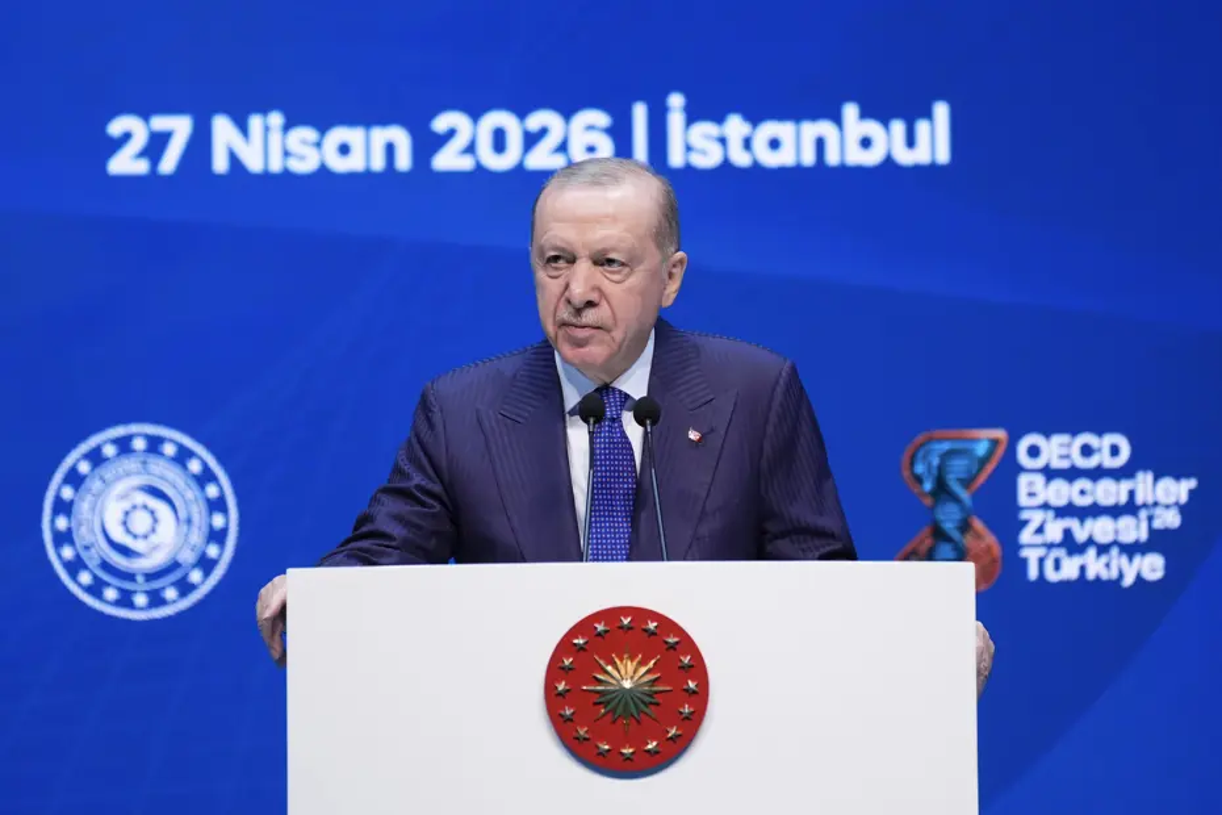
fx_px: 9368
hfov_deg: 7.5
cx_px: 611
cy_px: 408
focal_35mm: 276
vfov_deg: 5.0
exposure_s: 1/200
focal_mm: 276
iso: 2500
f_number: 5.6
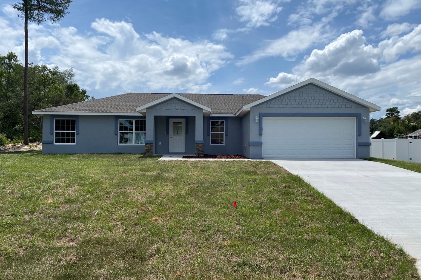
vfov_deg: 46.4
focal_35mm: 28
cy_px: 136
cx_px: 215
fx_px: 327
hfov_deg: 65.5
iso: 32
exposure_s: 1/6061
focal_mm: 4.25
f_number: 1.8
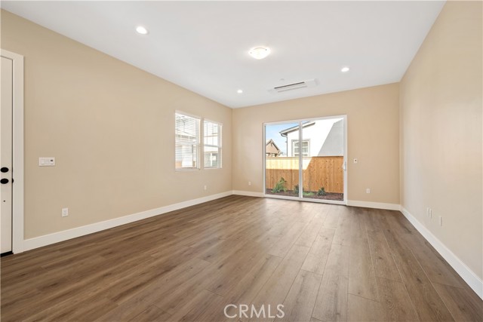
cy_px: 161
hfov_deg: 100.4
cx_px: 242
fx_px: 201
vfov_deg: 77.4
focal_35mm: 15
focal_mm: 15
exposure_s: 1/10
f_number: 8
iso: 100
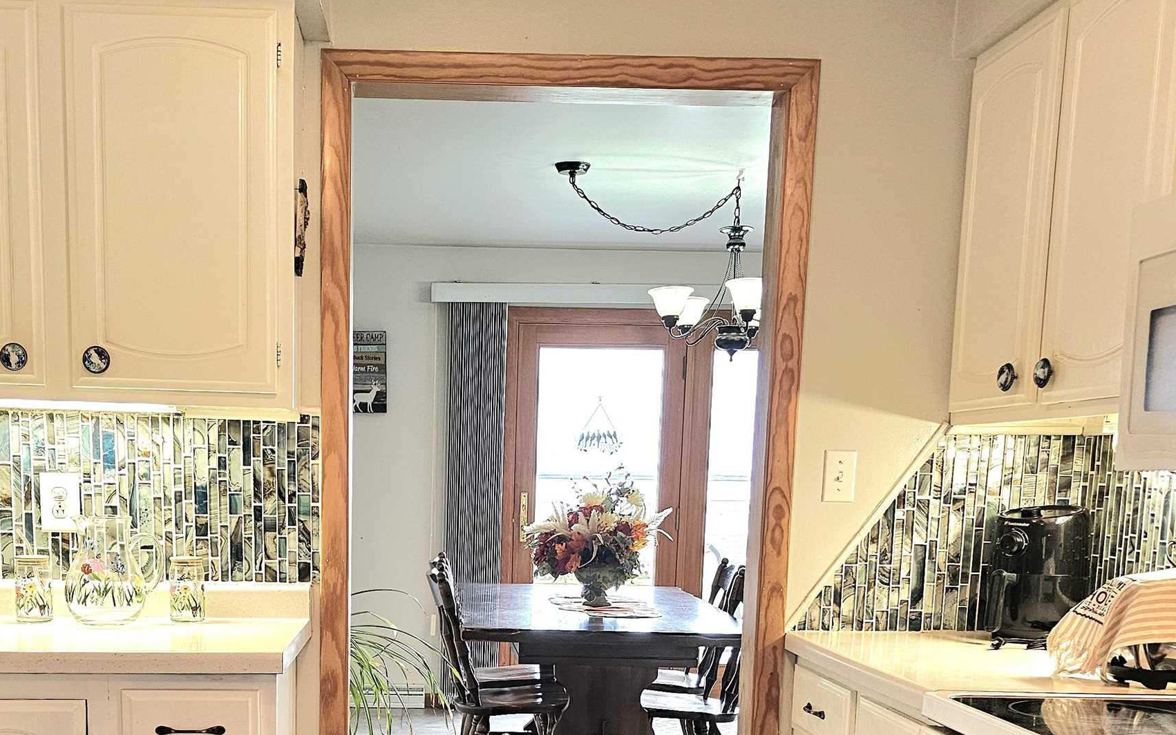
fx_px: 1410
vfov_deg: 28.1
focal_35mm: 44
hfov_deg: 44.9
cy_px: 670
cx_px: 441
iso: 200
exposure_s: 1/120
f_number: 1.7
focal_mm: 6.3
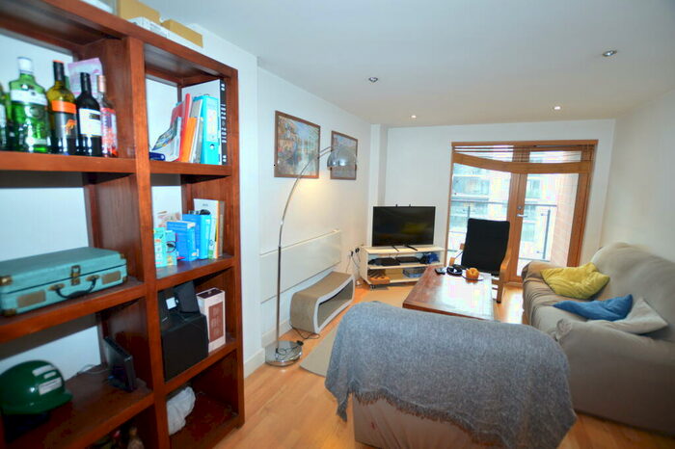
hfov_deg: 100.4
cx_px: 338
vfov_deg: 77.3
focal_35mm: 15
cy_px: 224
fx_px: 281
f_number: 3.5
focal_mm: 10
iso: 720
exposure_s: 1/60
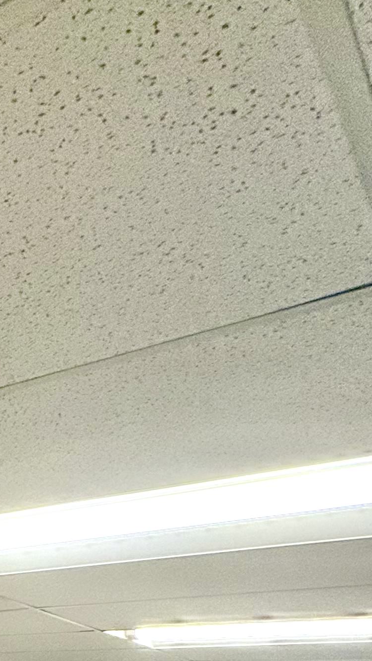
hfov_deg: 18.3
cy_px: 946
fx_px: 807
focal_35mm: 46
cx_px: -352
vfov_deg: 30.1
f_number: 2.2
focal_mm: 2.22
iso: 250
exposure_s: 1/120
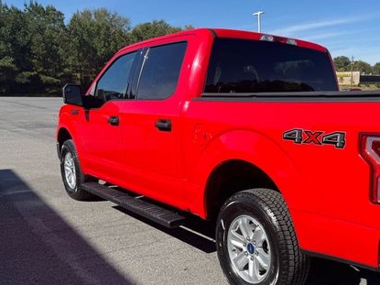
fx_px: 406
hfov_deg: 48.4
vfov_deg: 38.1
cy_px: 195
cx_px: 280
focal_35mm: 37
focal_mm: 6.76
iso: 80
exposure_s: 1/3247
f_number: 1.78
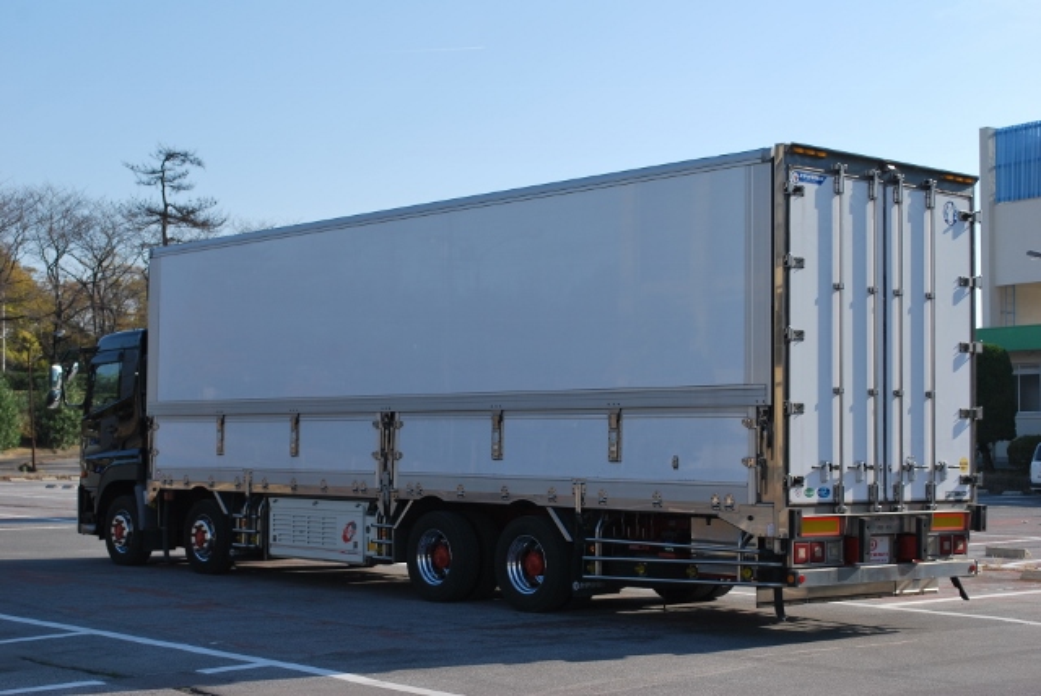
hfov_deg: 33.4
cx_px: 520
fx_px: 1737
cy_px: 348
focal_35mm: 60
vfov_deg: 22.7
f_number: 7.1
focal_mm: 40
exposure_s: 1/200
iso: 100
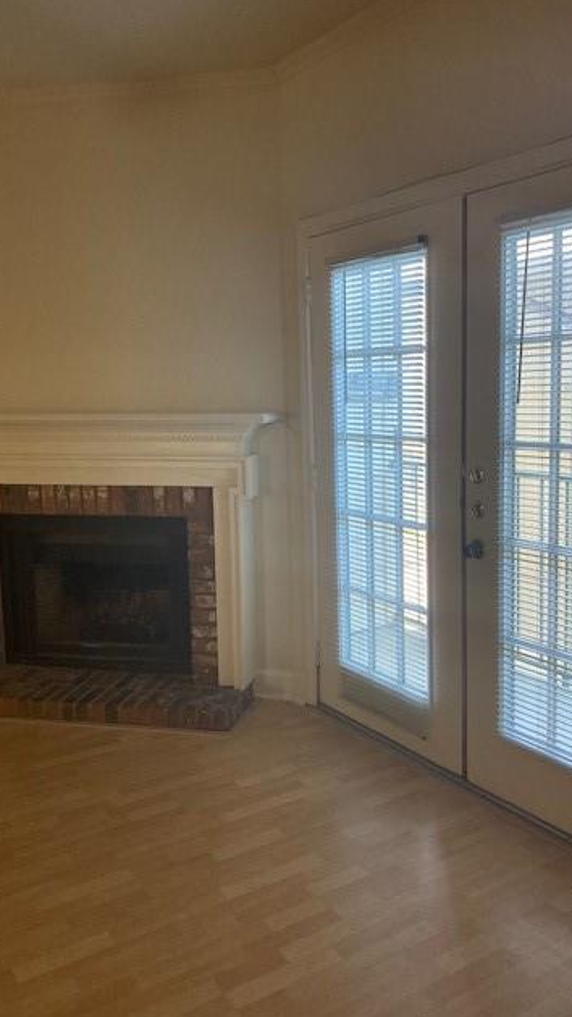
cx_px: 312
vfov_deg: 62.6
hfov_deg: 37.7
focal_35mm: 31
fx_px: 837
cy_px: 508
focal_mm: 3.99
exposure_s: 1/60
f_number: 1.8
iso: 125
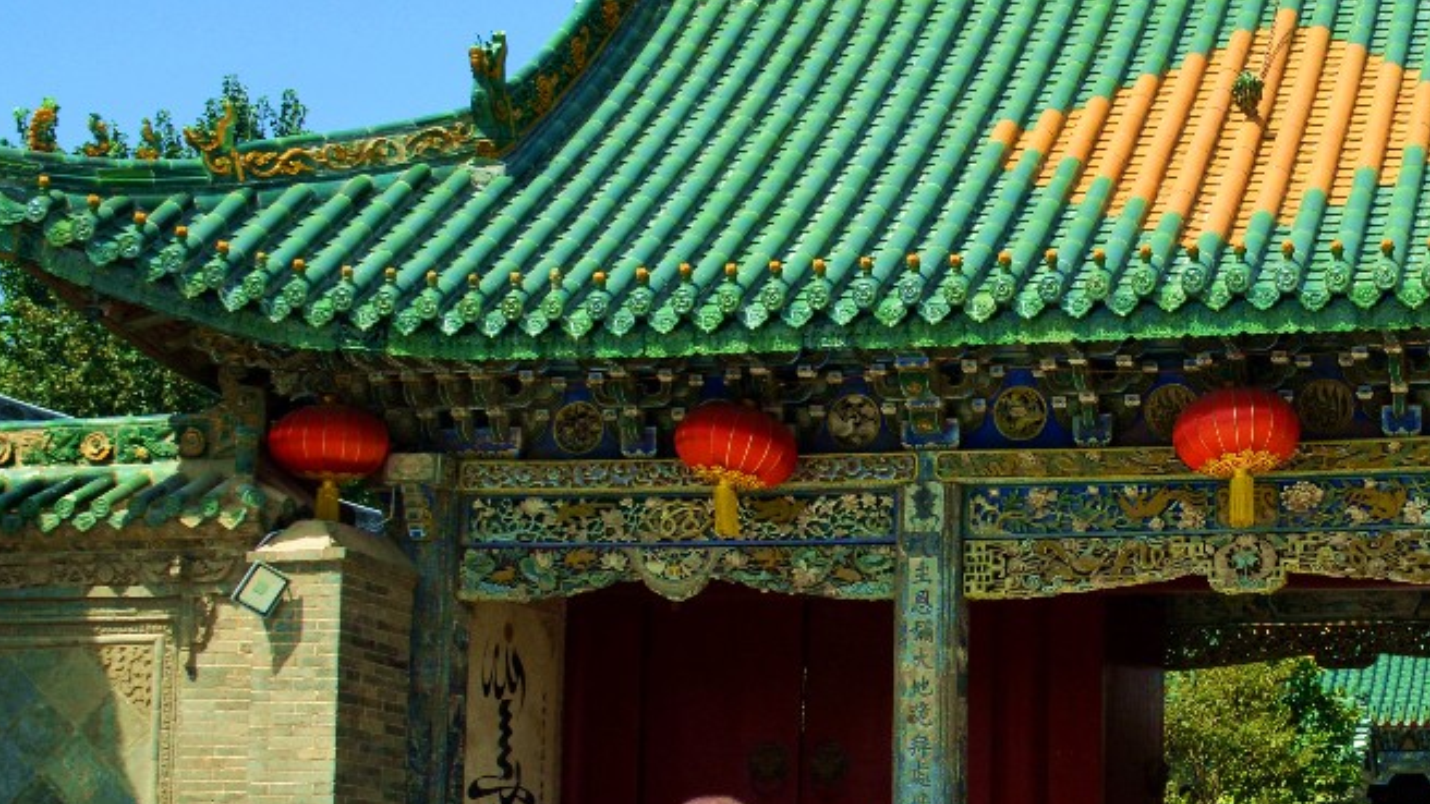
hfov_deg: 29.0
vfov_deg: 17.3
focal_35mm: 69
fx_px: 2616
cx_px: 1352
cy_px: 669
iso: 400
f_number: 10
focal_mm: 18
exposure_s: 1/250
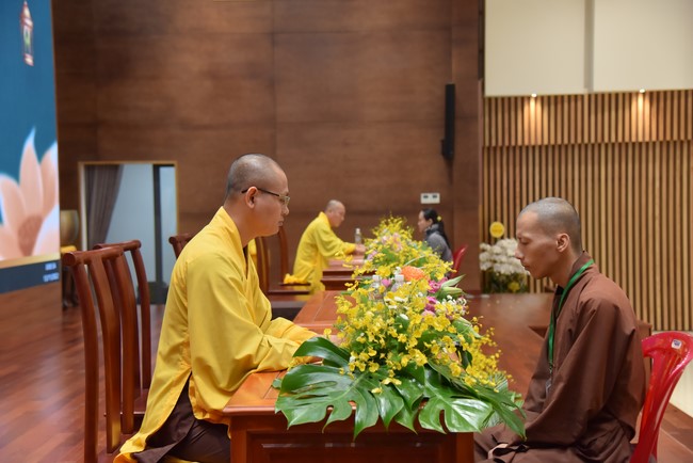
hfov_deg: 39.6
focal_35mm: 50
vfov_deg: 27.0
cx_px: 346
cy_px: 232
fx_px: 963
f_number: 4.5
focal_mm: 50
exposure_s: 1/125
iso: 1250
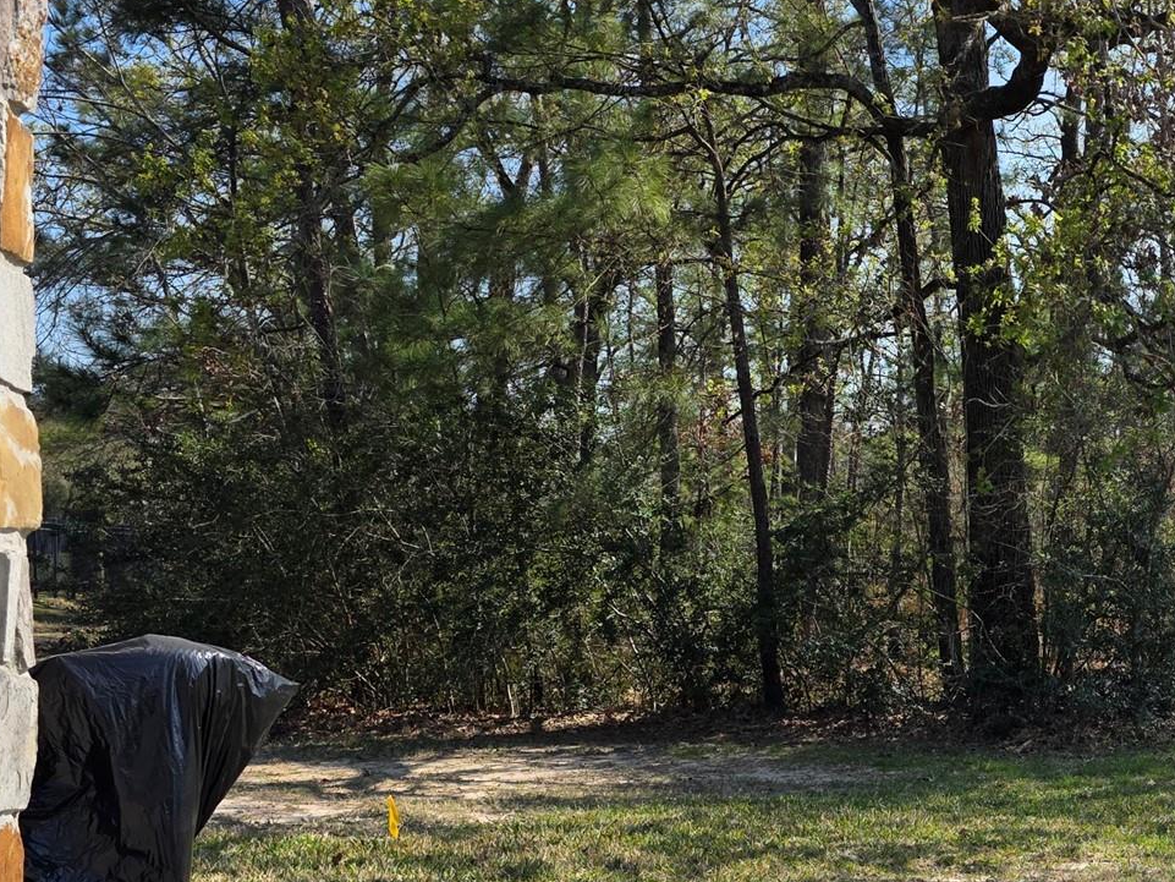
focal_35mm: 49
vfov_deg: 29.5
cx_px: 1064
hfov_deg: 36.4
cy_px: 570
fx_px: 1663
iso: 80
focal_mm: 6.3
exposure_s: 1/3891
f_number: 1.7
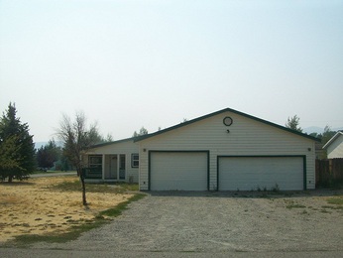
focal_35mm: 34
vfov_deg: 41.8
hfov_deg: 53.9
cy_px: 129
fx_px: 337
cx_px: 172
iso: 80
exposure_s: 1/708
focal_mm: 5.7
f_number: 5.5
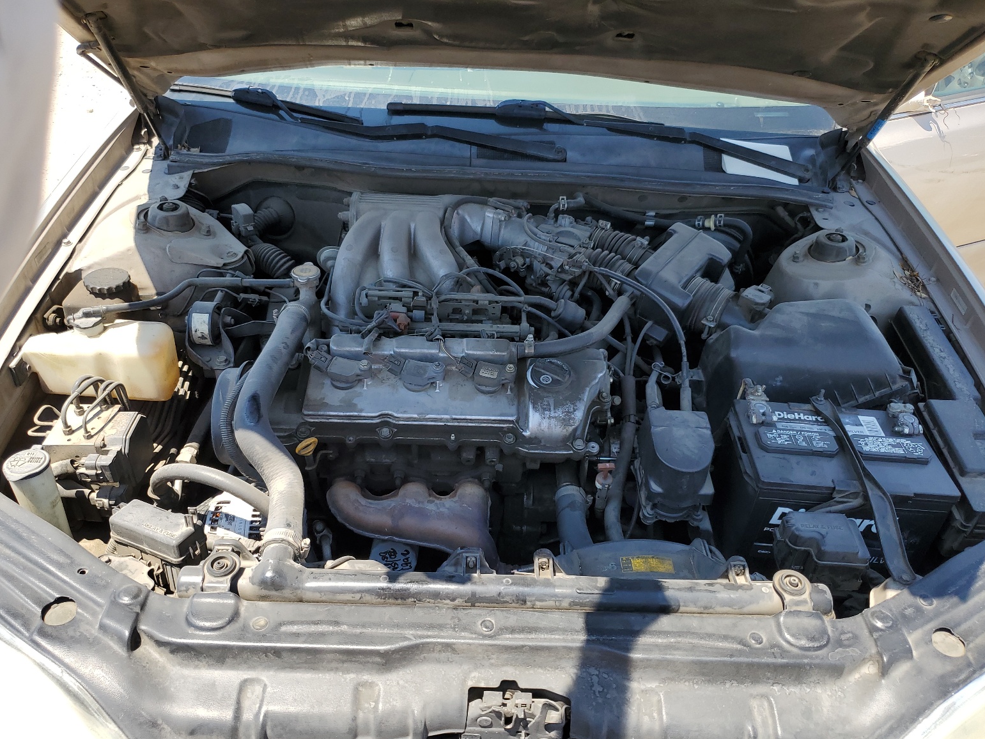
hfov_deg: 65.3
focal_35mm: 27
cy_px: 383
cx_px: 500
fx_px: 768
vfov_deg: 51.3
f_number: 1.5
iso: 50
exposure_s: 1/1111
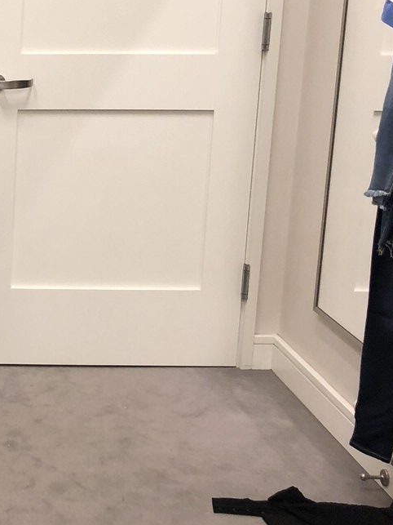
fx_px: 1196
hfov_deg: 17.2
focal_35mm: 79
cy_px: 227
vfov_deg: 24.7
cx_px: -159
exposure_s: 1/24
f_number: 1.8
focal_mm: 3.99
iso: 40
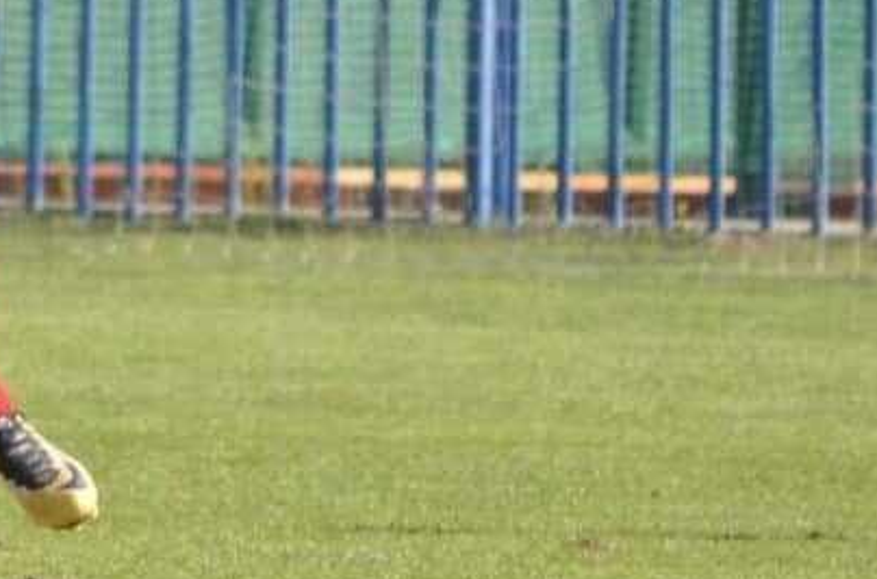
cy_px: -245
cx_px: -339
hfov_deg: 2.0
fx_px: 24963
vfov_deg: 1.3
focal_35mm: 1028
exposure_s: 1/1250
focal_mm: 135
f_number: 5
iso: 400
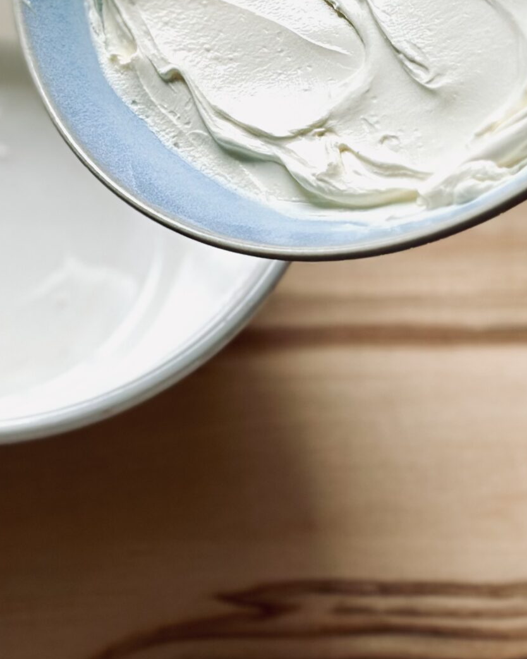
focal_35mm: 115
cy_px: 83
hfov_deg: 13.2
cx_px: -45
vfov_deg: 16.5
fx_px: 2243
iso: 64
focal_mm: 6.86
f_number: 1.78
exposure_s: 1/160
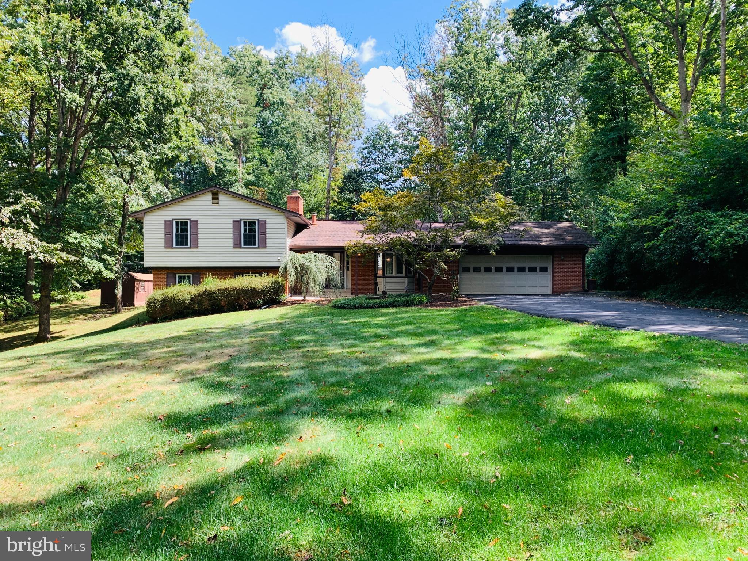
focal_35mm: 26
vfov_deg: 53.1
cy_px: 280
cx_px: 374
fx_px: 562
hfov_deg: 67.3
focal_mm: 4.25
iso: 25
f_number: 1.8
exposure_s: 1/327
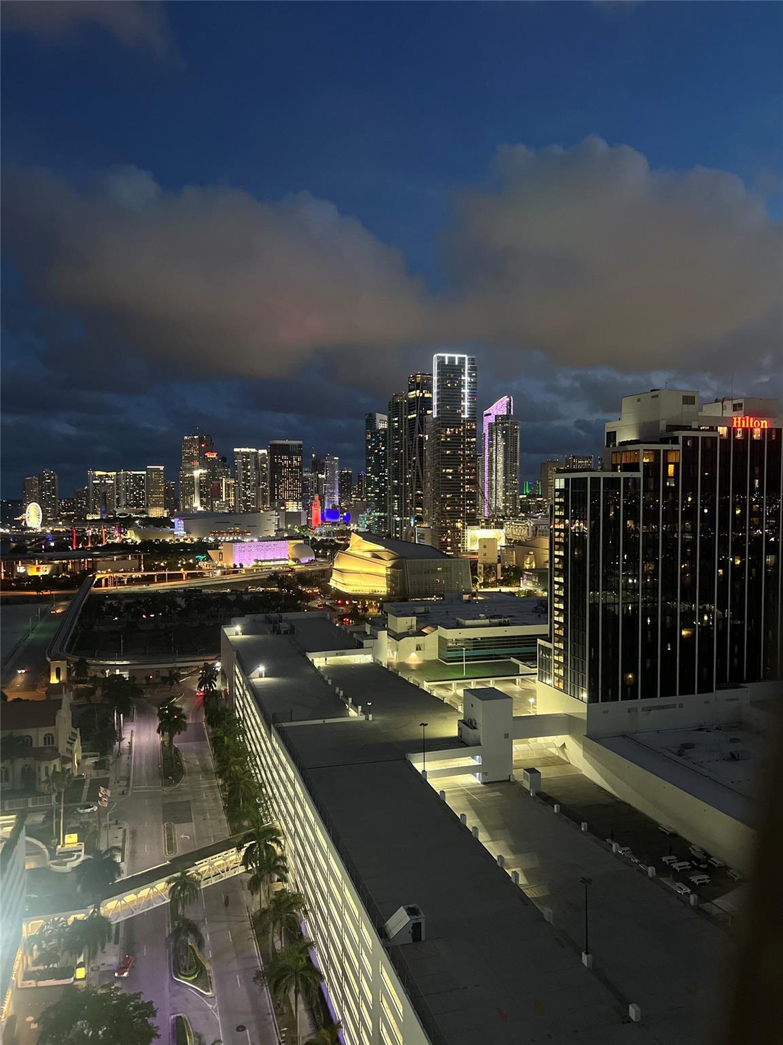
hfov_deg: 53.1
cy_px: 522
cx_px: 392
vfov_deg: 67.3
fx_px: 784
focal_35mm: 26
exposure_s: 1/30
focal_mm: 5.7
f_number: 1.5
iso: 500
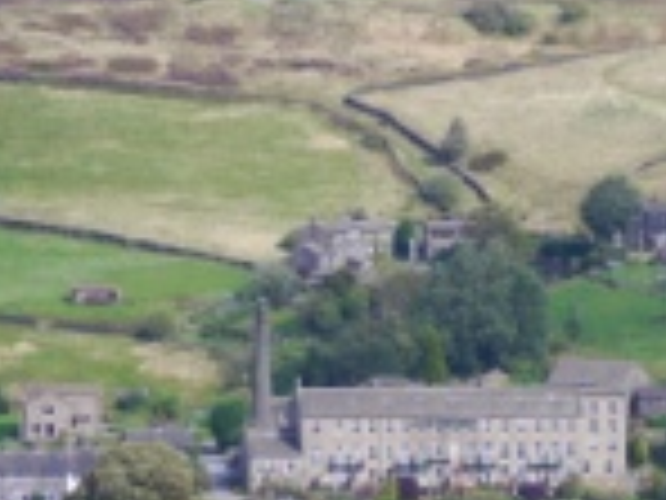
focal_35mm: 566
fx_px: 10890
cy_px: 523
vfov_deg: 2.6
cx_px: 778
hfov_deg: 3.5
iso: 160
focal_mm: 97
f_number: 5.6
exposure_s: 1/500
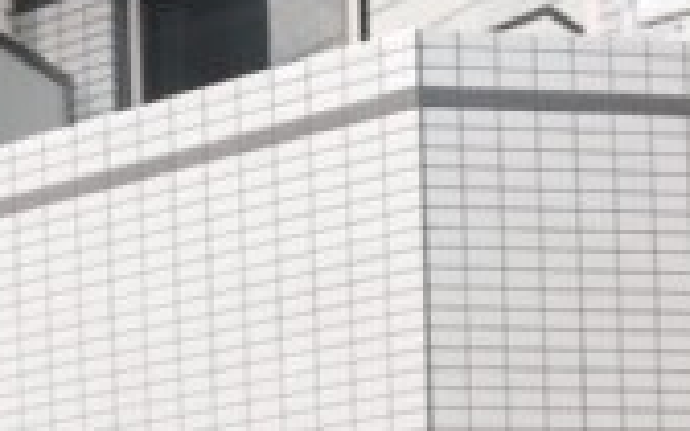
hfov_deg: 17.0
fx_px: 2275
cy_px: 940
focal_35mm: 121
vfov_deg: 9.8
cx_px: 94
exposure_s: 1/156
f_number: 2.2
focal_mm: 4.12
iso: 32
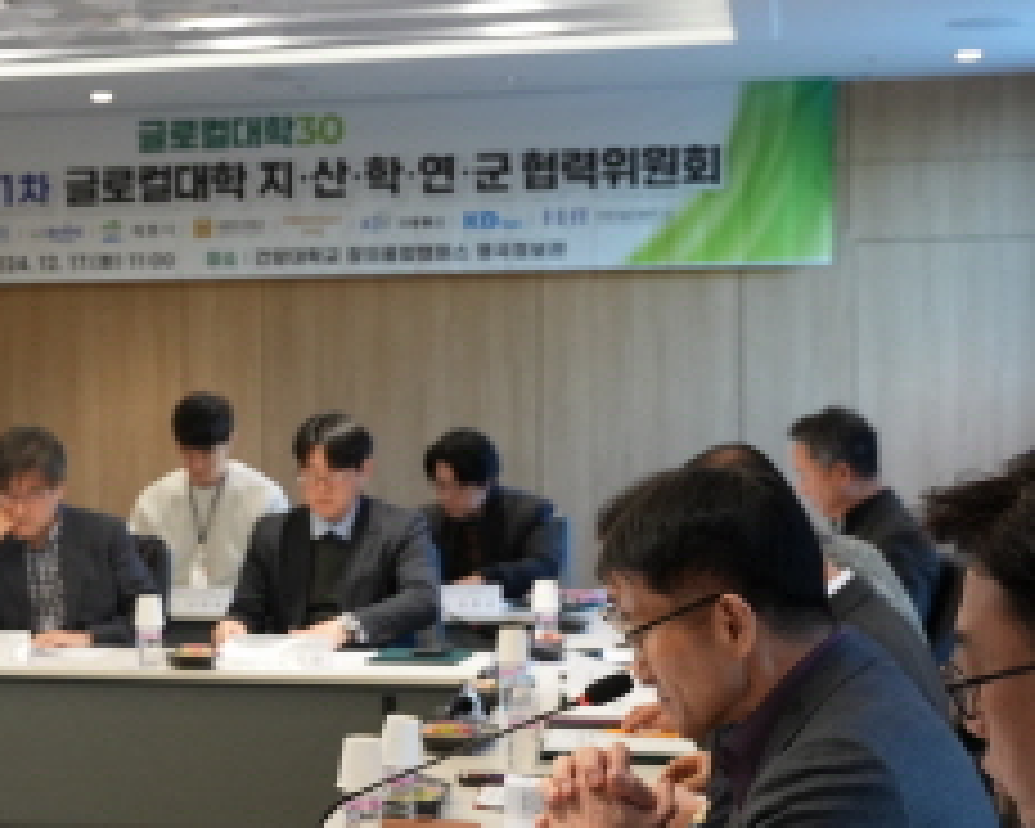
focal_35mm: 89
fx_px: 2718
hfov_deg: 20.7
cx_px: -58
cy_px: 520
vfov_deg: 17.3
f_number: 4
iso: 1250
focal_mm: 36.3
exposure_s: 1/160
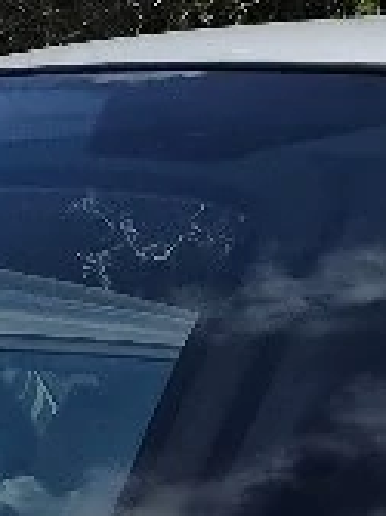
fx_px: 2739
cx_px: -596
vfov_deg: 10.0
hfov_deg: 7.4
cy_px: 996
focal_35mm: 184
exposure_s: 1/10000
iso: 50
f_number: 1.7
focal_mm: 6.25
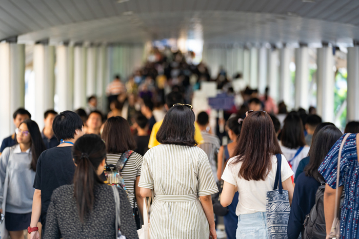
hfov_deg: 15.4
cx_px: 180
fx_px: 1326
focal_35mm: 133
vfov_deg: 10.3
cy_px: 120
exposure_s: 1/80
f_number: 2.8
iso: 250
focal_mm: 133
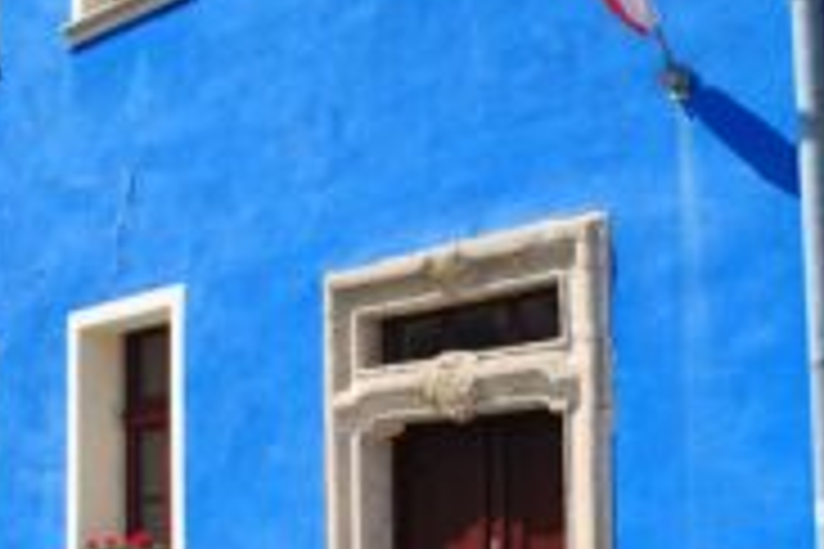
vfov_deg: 21.4
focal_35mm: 62
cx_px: 414
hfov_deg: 32.4
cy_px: 500
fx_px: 1419
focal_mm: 18
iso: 140
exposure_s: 1/250
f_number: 10
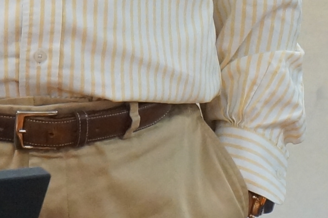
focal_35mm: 573
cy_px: -248
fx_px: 5218
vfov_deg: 2.4
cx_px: 298
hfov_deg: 3.6
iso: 1600
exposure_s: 1/100
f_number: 5.6
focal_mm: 55
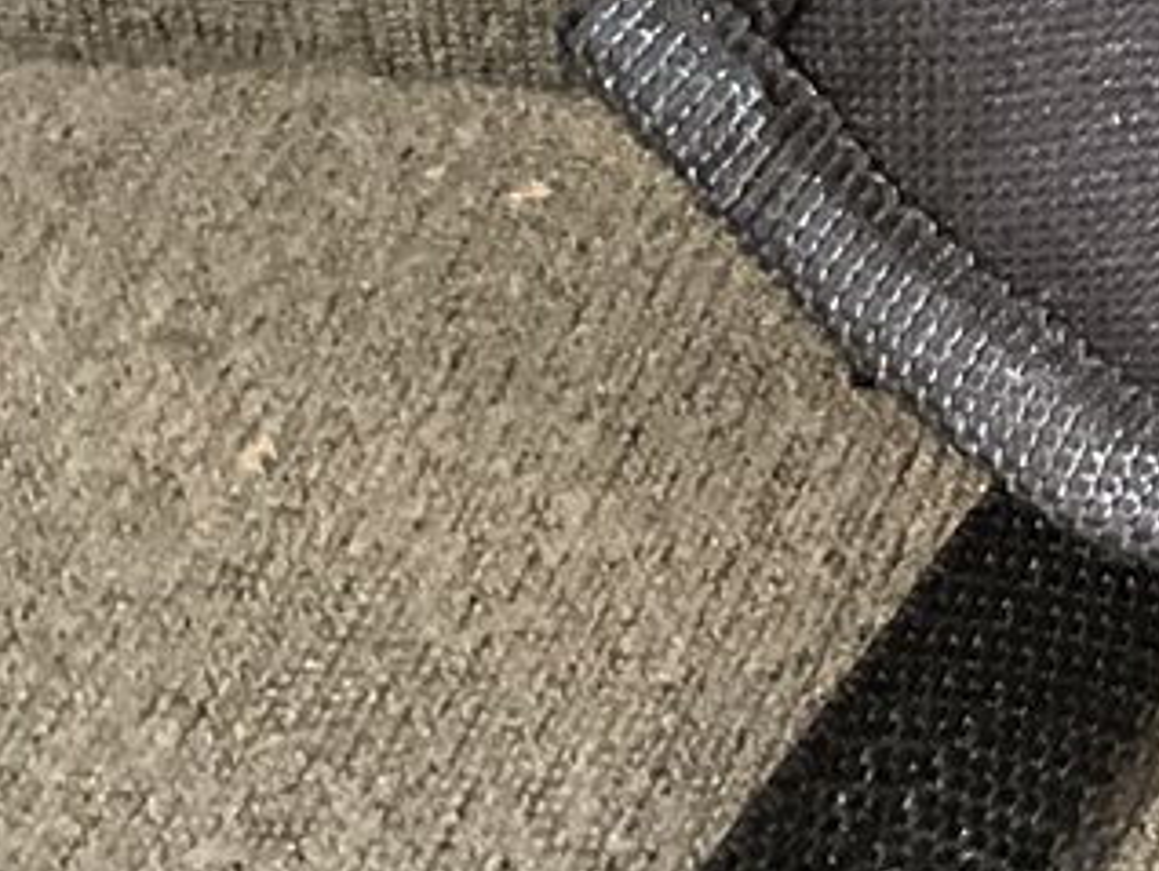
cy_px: -661
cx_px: 2251
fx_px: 4624
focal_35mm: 138
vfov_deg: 10.2
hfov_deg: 12.7
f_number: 1.8
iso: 500
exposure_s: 1/30
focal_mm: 3
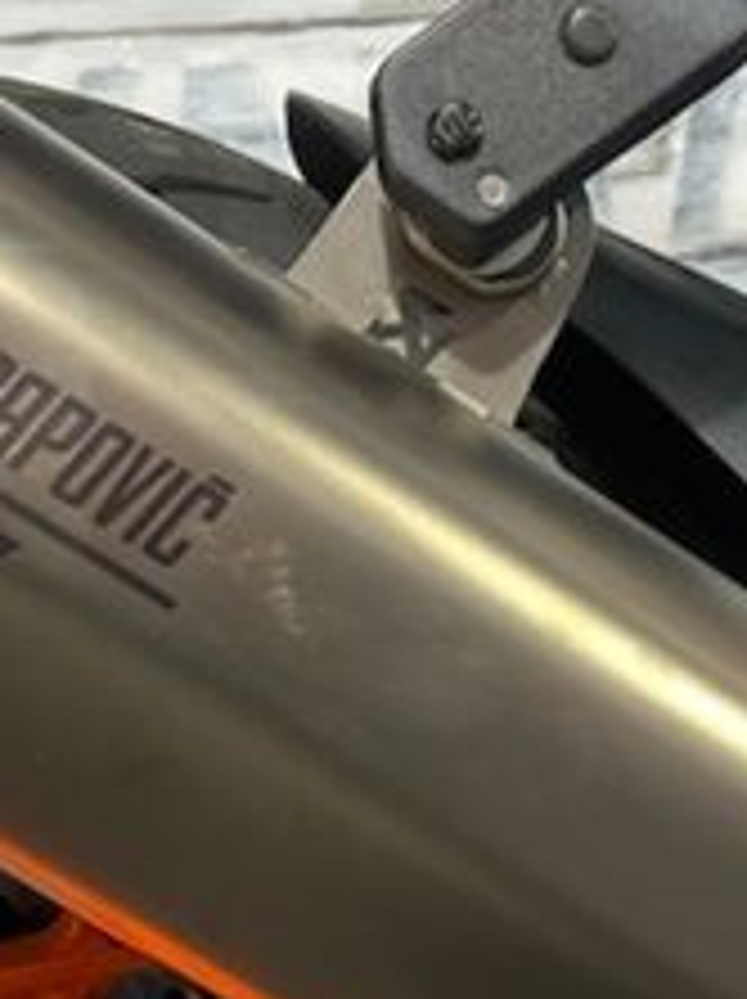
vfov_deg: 25.5
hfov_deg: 19.6
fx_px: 2162
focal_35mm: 75
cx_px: 432
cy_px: 824
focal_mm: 5.7
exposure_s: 1/50
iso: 125
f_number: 1.5
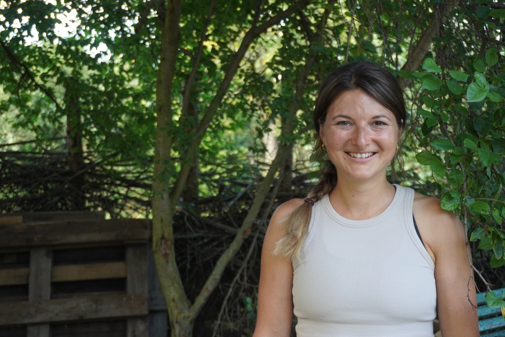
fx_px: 779
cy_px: 168
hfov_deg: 35.9
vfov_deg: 24.4
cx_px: 252
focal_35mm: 56
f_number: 5.6
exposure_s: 1/160
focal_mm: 37
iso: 800
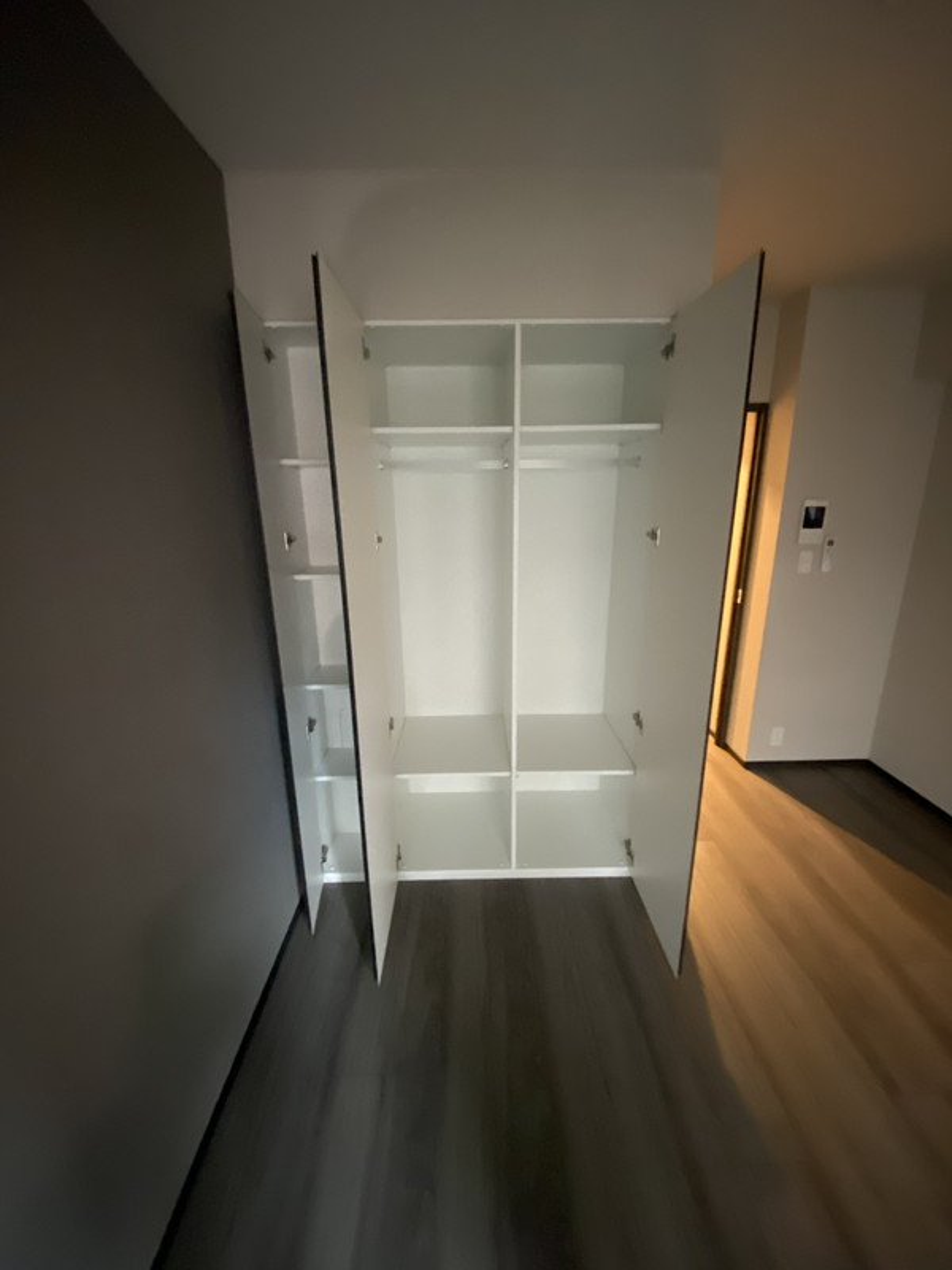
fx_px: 477
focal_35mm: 13
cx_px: 476
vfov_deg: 106.2
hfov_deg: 89.9
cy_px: 635
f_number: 2.4
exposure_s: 1/25
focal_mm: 1.54
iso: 800
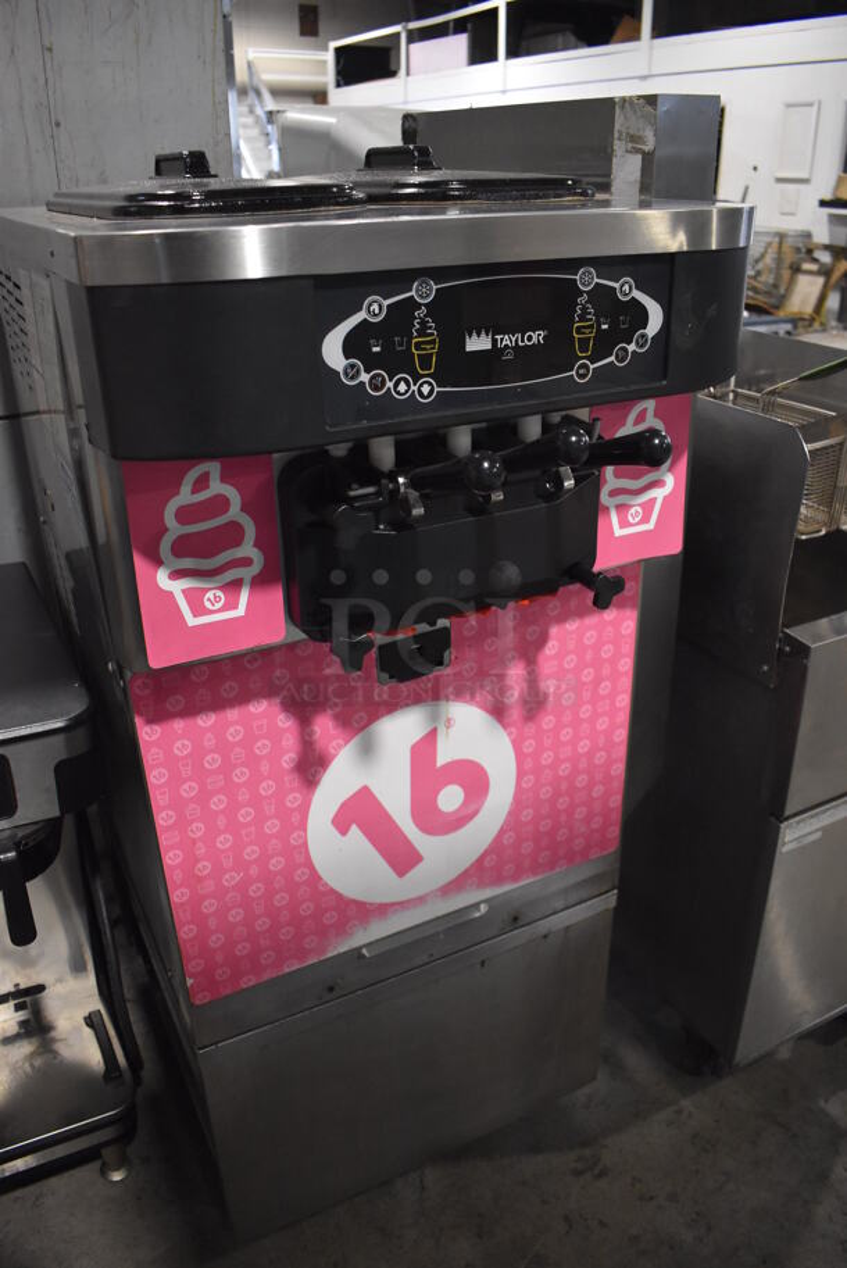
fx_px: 951
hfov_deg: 48.0
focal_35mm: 27
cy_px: 634
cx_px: 424
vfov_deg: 67.3
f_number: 3.5
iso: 2500
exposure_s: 1/125
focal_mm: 18
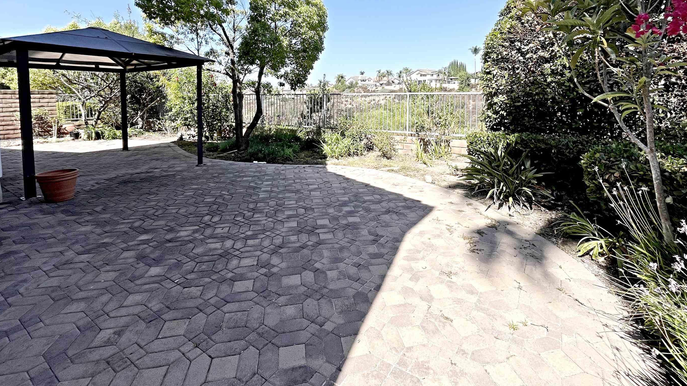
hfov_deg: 99.3
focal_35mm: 16
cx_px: 363
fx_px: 291
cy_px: 113
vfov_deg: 64.4
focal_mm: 1.54
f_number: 2.4
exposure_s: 1/657
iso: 32
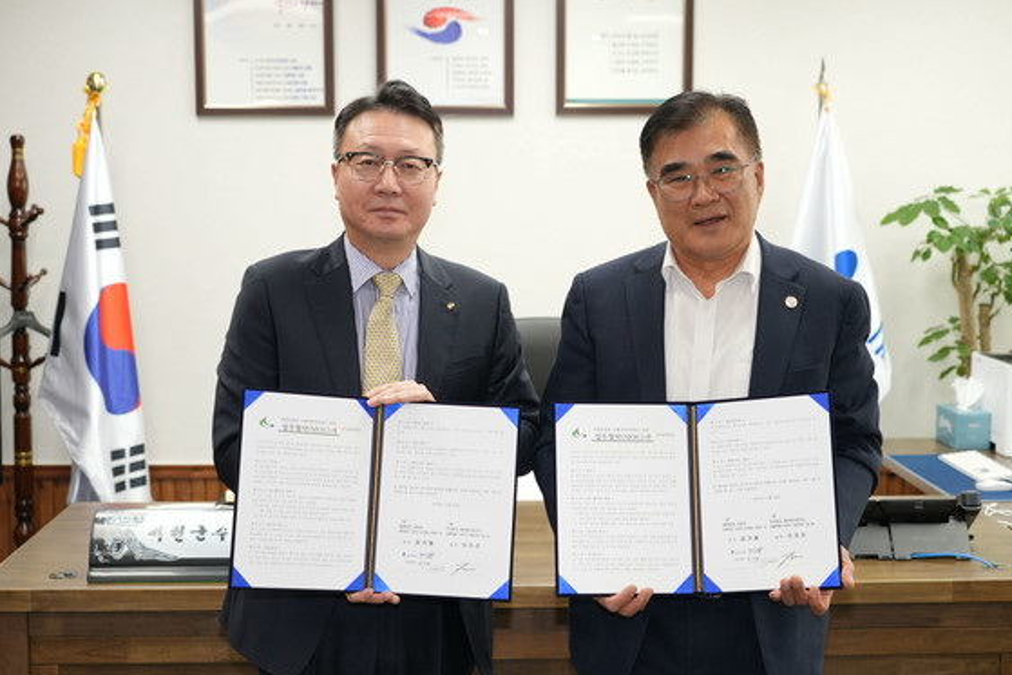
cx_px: 512
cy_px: 330
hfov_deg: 34.5
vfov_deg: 23.4
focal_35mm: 58
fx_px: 1631
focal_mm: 54
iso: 1600
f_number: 4
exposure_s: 1/250
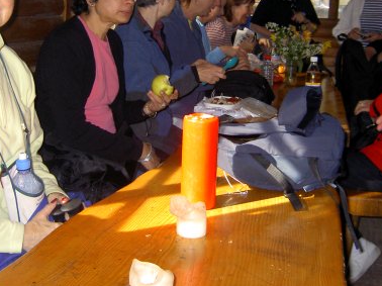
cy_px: 64
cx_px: 198
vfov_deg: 26.6
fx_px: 596
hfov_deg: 35.6
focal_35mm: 54
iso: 100
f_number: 2.8
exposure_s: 1/60
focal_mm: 5.6
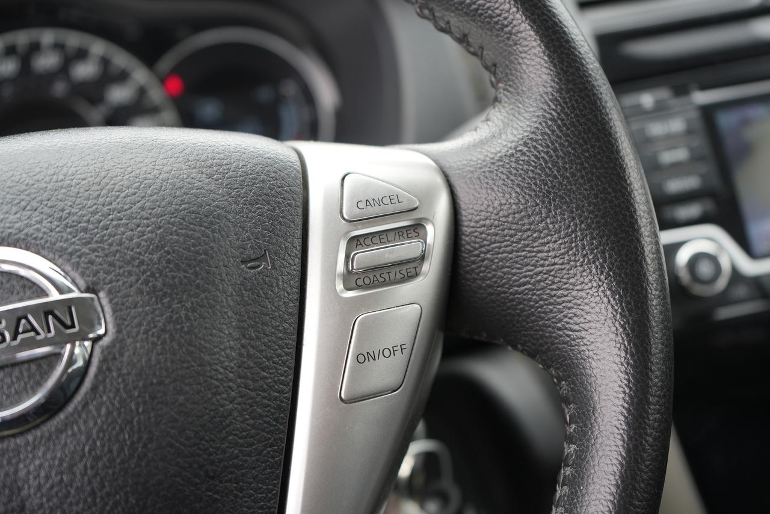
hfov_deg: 37.5
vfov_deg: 25.5
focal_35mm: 53
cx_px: 385
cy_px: 257
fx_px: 1134
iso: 200
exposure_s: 1/60
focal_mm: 53
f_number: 5
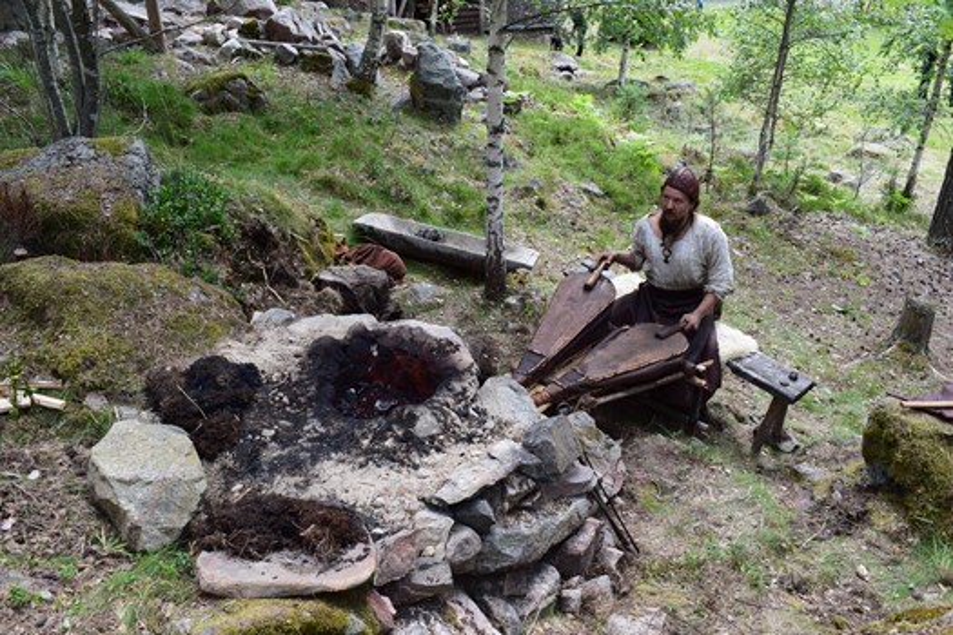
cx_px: 476
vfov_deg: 40.0
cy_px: 318
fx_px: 874
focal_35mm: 33
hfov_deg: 57.2
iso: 400
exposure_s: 1/125
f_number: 9
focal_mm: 22
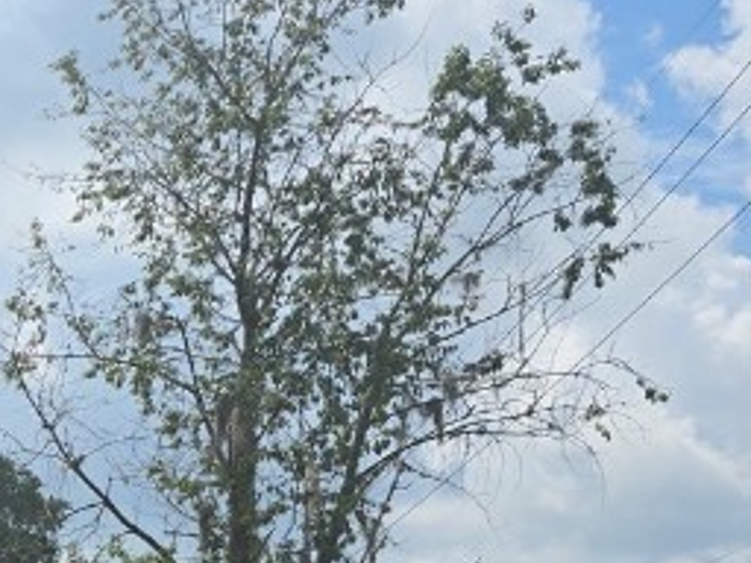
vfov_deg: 14.8
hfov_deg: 18.1
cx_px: -487
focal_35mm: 92
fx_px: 1996
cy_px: 871
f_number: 1.7
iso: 12
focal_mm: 6.3
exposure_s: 1/1142
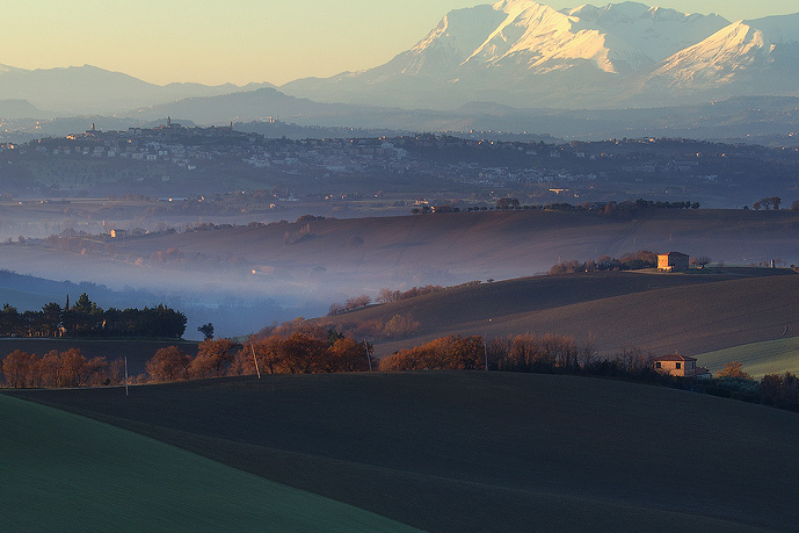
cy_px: 348
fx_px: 4060
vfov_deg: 7.5
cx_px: 308
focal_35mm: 183
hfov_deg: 11.2
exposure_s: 1/80
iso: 100
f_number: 7.1
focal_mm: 70
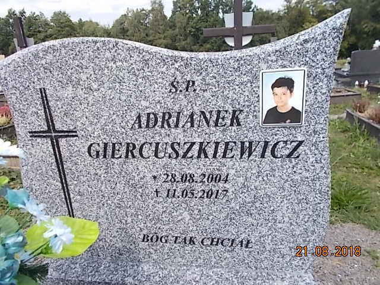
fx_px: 285
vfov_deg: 53.1
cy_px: 142
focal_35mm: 26
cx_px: 190
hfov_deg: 67.3
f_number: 8
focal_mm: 4.6
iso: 80
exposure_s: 1/80
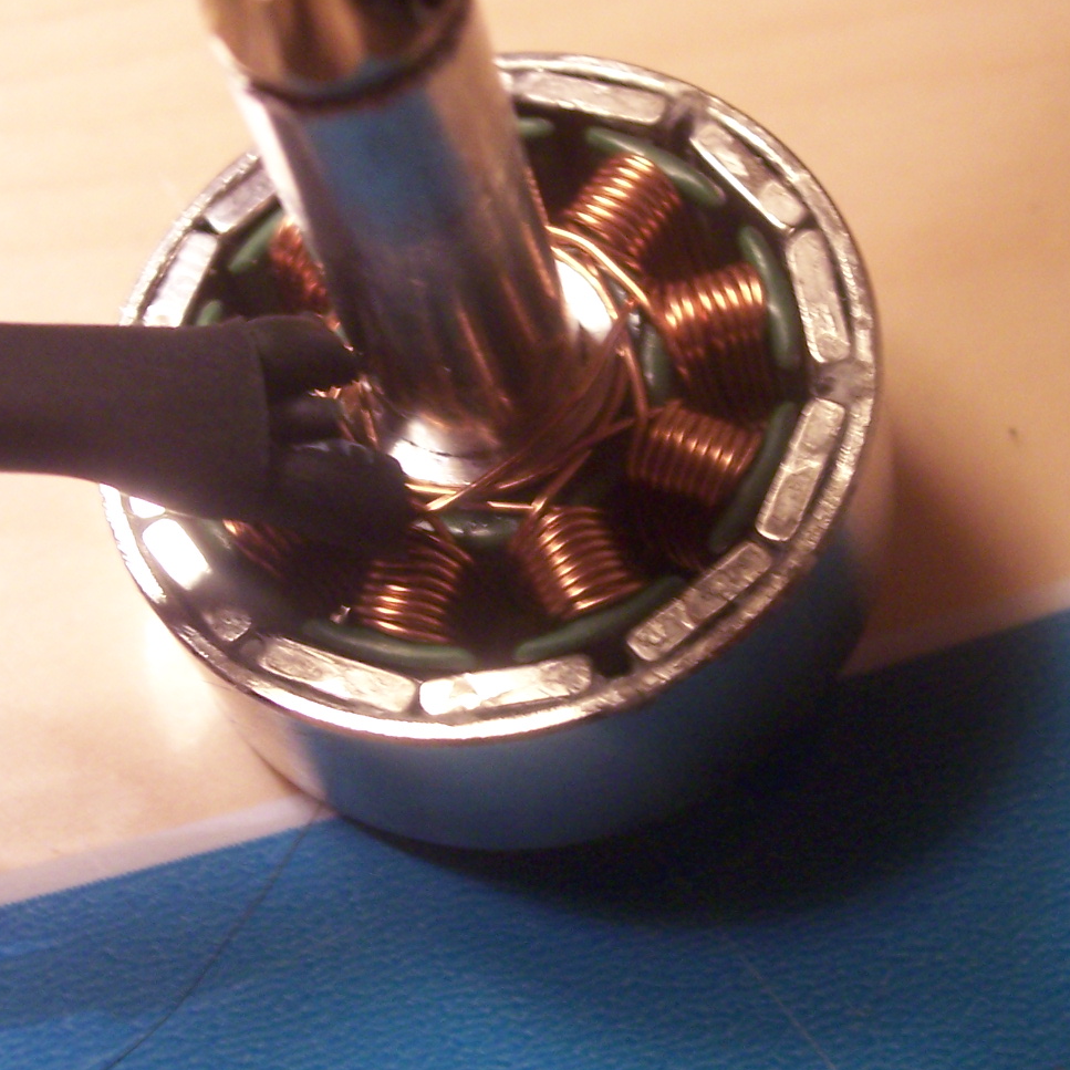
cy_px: 429
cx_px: 531
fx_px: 2553
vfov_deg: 23.6
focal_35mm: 73
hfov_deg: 23.7
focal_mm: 8
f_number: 3.4
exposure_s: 1/15
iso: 200
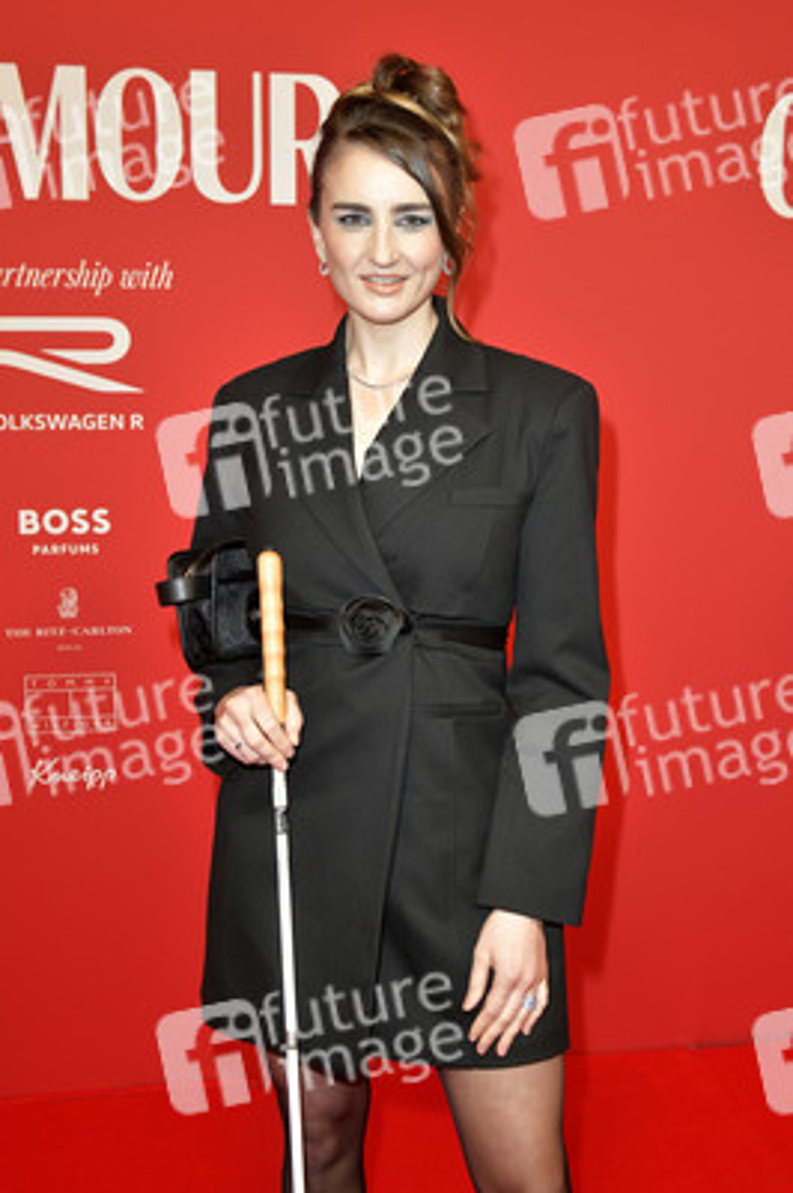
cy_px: 596
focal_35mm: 40
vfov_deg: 48.5
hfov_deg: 33.3
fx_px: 1324
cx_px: 396
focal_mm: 40
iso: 1600
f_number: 6.3
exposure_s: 1/250
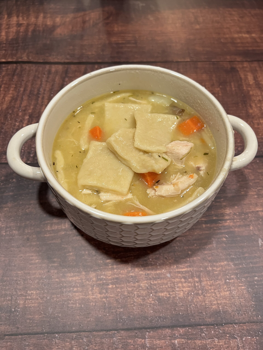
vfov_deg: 67.3
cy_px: 175
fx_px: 263
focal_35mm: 26
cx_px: 132
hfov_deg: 53.1
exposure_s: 1/60
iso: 160
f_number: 1.5
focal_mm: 5.7
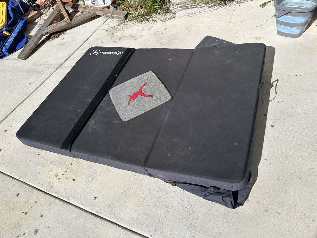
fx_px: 238
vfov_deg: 53.1
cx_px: 158
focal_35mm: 26
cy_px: 119
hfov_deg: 67.3
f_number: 1.5
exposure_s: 1/6211
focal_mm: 5.7
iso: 50
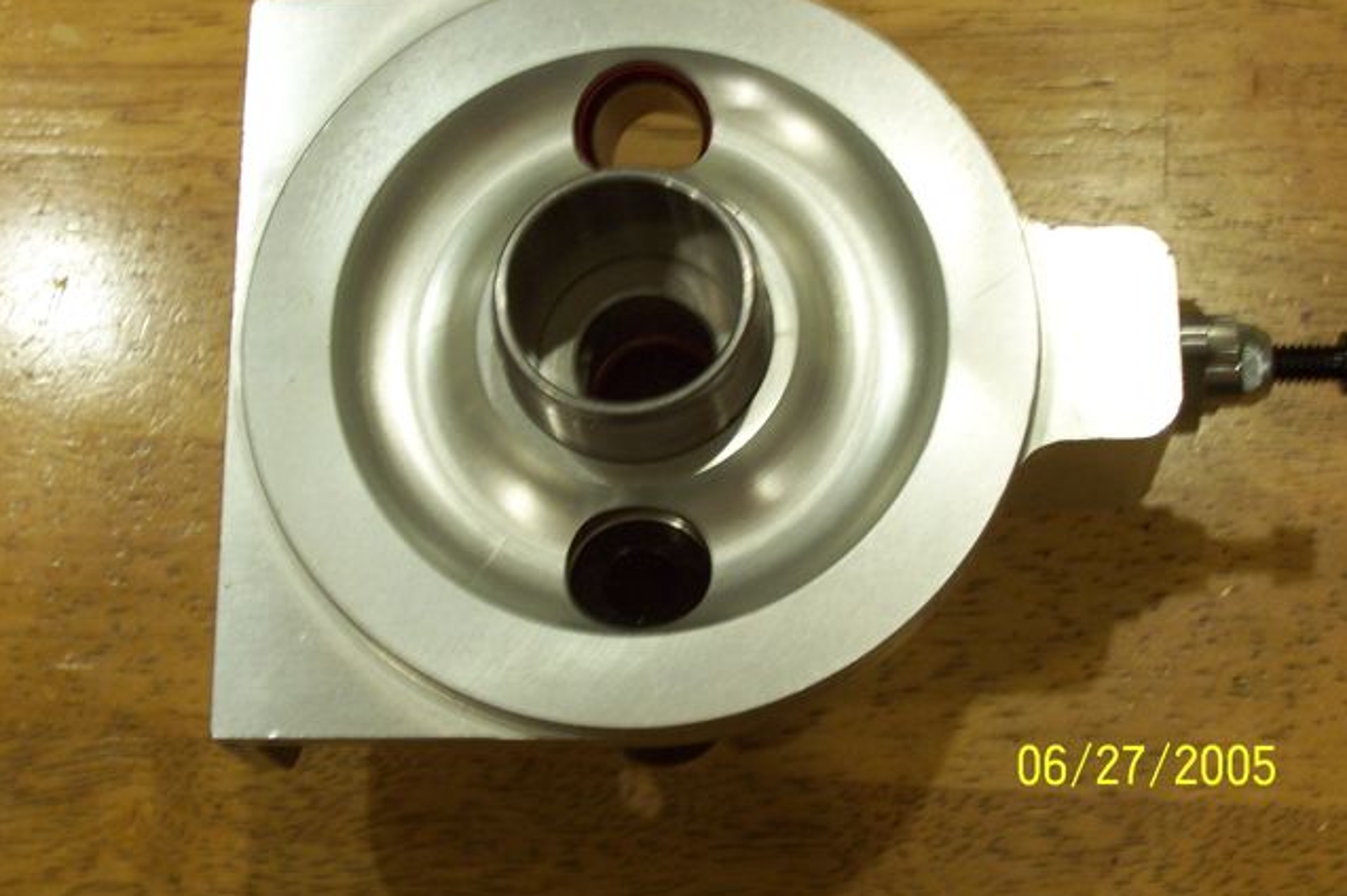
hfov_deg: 29.3
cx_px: 675
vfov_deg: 19.7
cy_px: 399
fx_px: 2580
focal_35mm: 69
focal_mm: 10.8
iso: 160
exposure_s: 1/10
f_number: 4
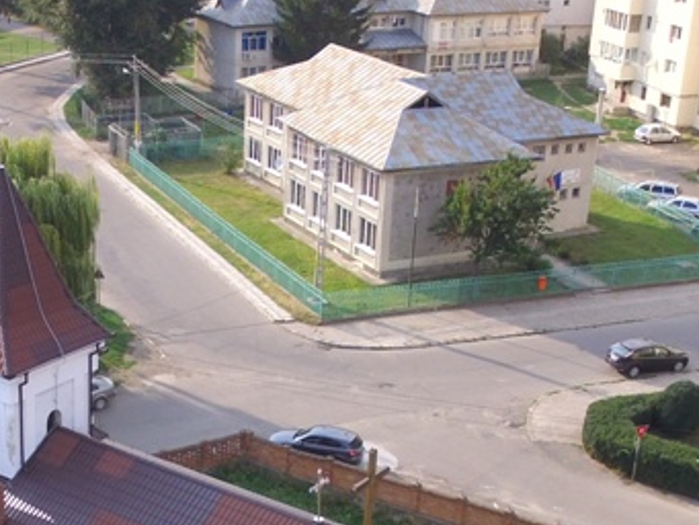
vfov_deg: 23.8
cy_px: 472
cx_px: 143
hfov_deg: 31.4
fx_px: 1212
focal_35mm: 60
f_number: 2.8
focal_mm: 3.61
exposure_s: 1/467
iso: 100
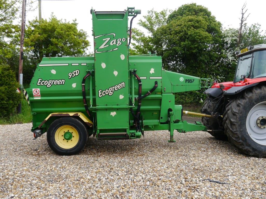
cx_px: 133
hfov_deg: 63.4
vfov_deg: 49.7
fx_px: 215
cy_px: 100
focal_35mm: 28
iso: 160
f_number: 5.6
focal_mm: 14
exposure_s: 1/250
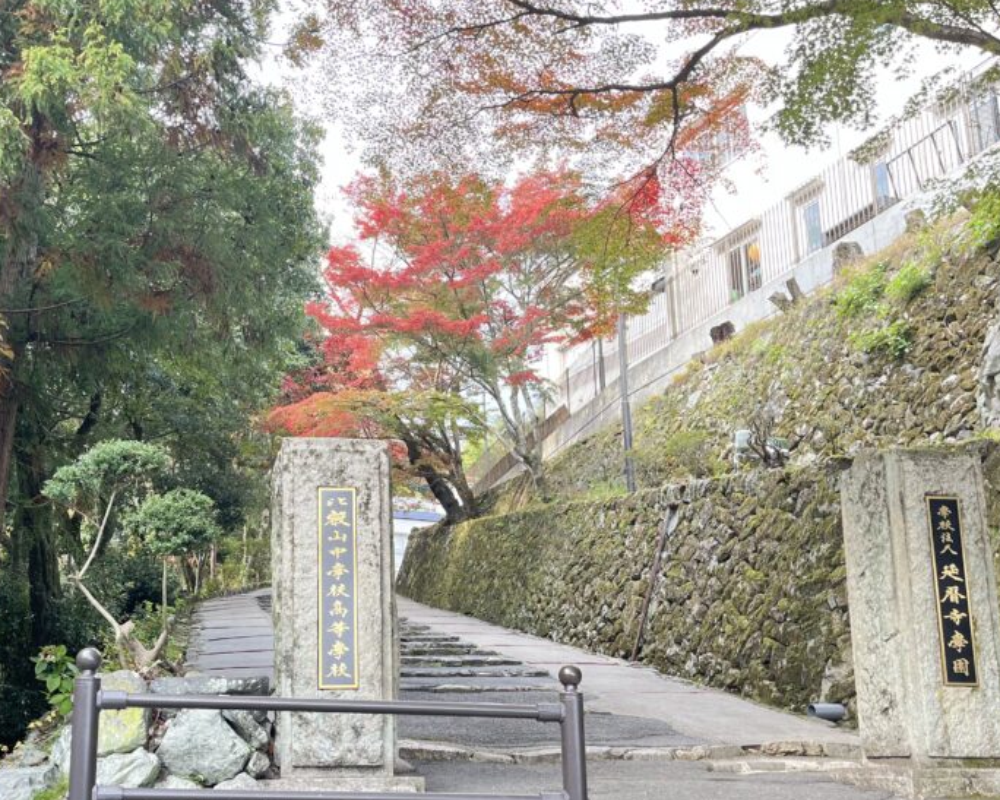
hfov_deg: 47.6
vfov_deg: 38.9
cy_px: 503
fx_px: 1124
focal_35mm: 38
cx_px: 386
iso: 64
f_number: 1.6
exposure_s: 1/154
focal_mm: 5.1
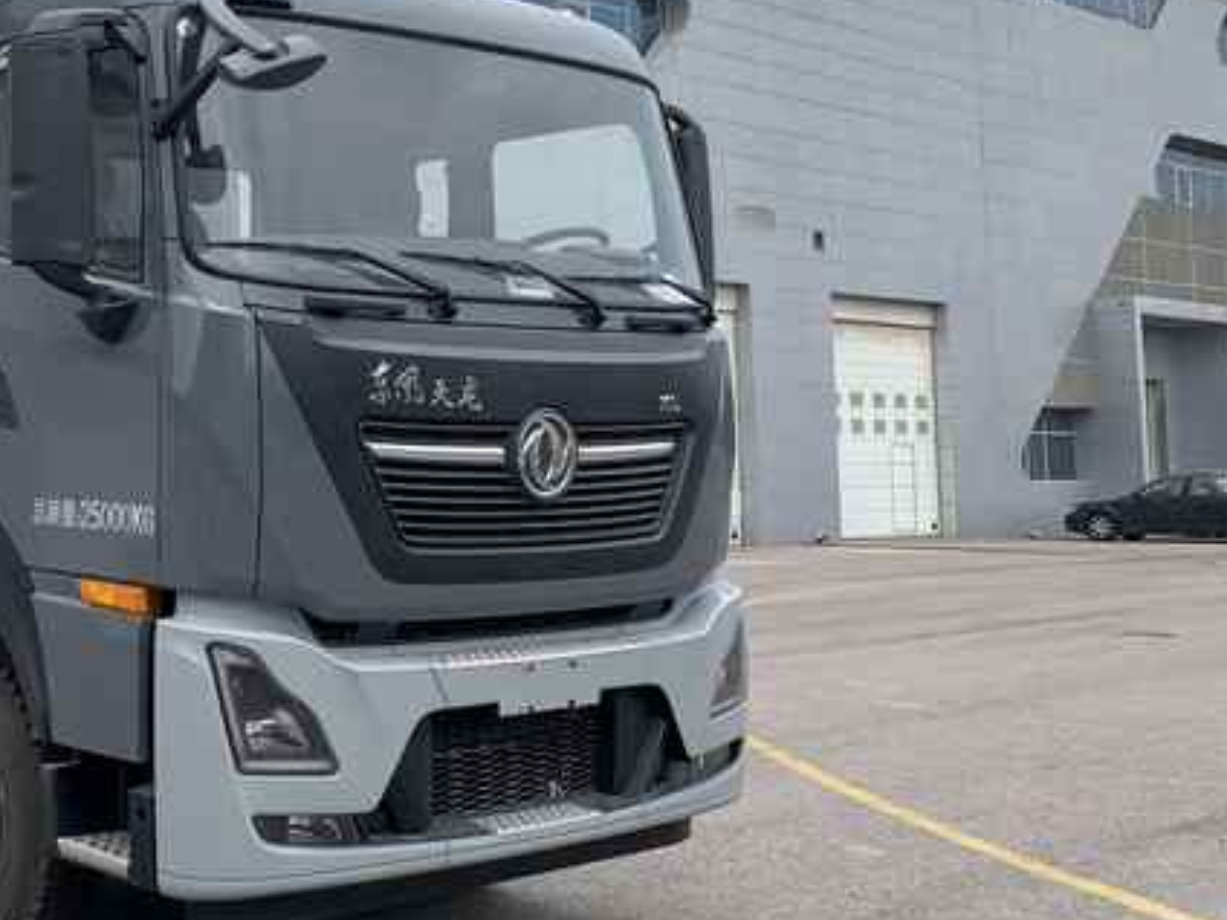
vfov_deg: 29.7
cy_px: 411
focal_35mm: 49
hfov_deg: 36.1
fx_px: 1737
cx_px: 81
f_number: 1.8
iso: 25
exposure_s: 1/564
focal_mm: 4.25
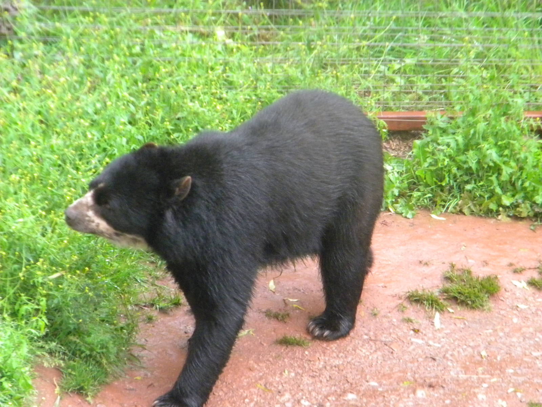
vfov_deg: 6.6
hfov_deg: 8.8
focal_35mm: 226
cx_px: 271
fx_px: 3539
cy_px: 204
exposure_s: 1/76.7
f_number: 5.4
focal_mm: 41
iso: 800
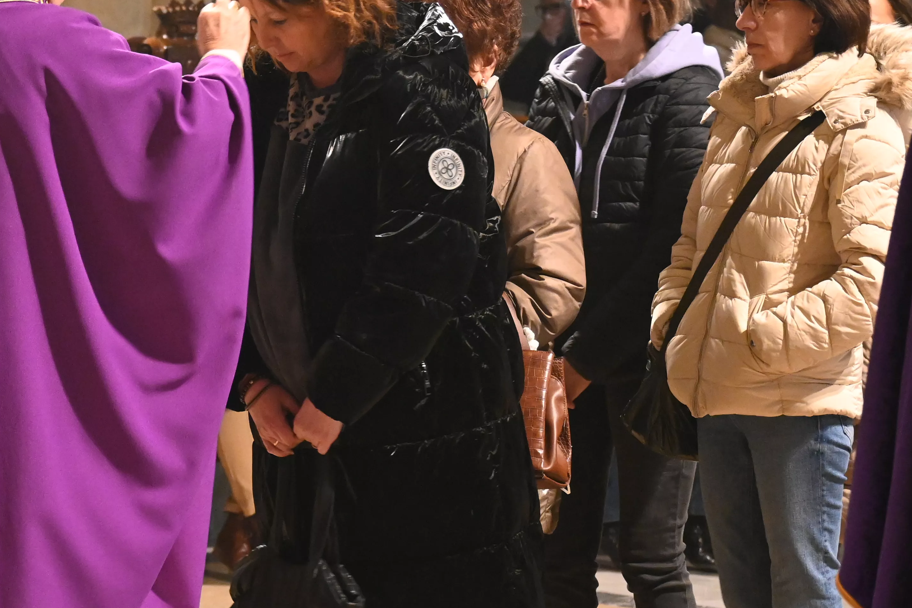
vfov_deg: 5.7
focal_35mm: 242
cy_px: 322
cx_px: 88
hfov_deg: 8.5
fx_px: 6129
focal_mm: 83
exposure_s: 1/40
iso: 3200
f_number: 5
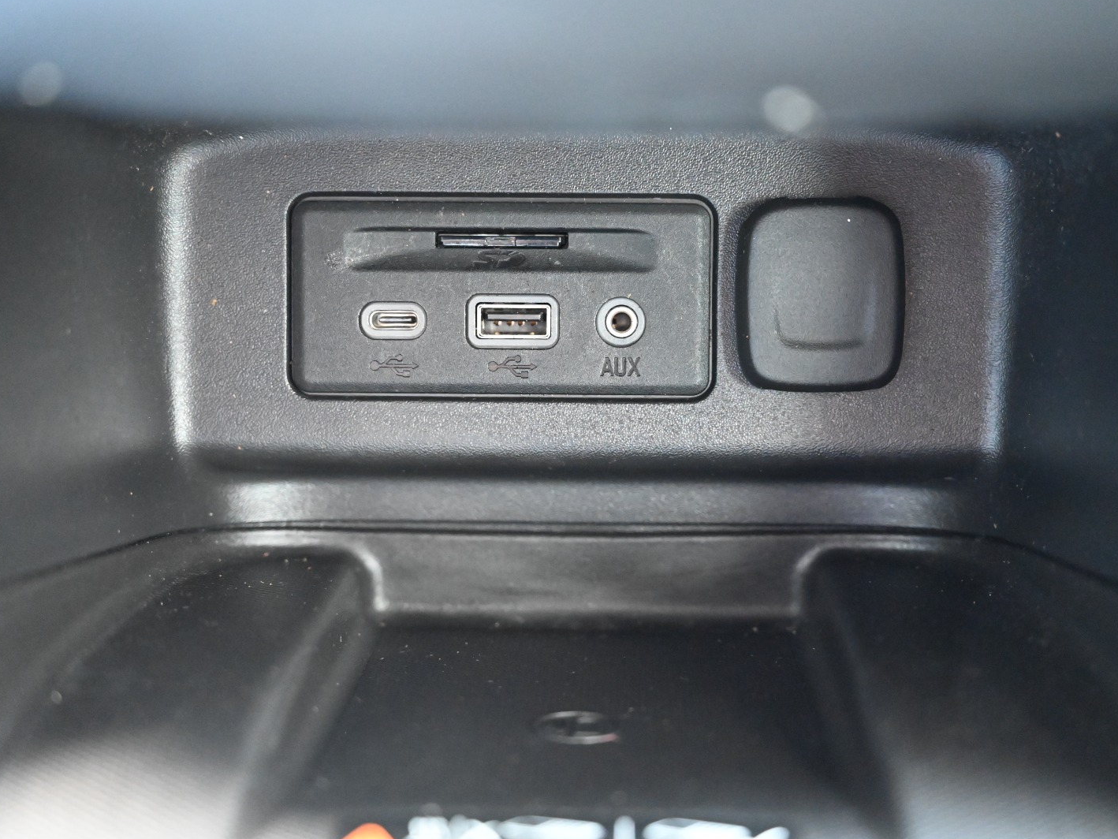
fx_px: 1777
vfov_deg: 26.6
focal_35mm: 55
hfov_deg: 34.9
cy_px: 421
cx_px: 605
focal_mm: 50
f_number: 4
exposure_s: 1/50
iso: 12800
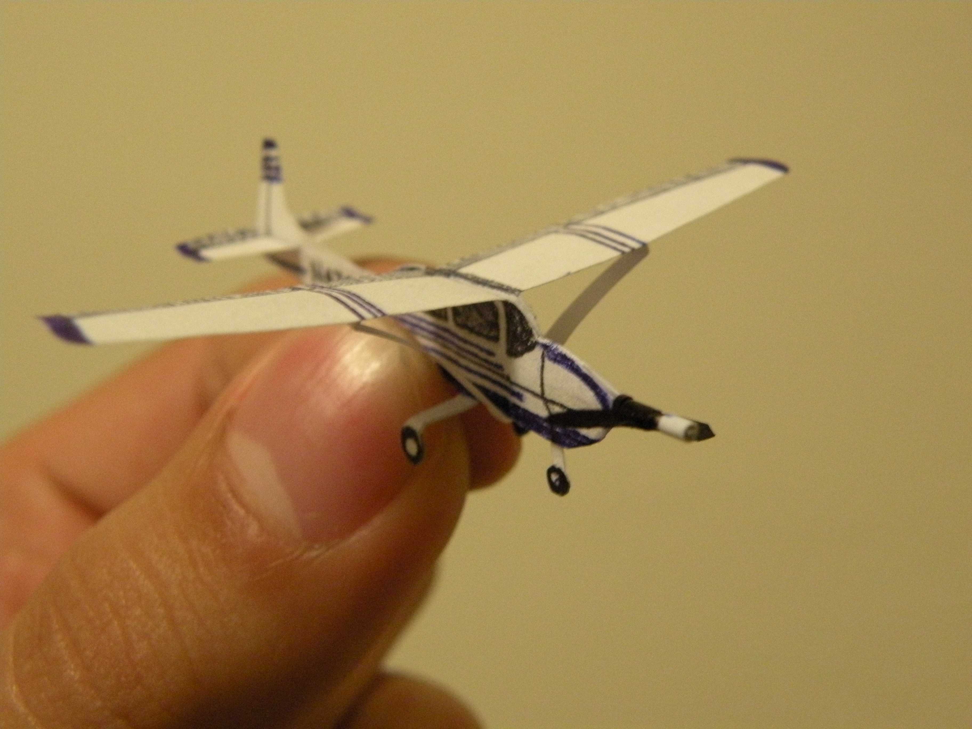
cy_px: 364
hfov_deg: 44.8
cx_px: 486
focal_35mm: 42
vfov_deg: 34.3
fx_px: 1179
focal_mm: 7.4
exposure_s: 1/22.6
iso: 400
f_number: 3.2
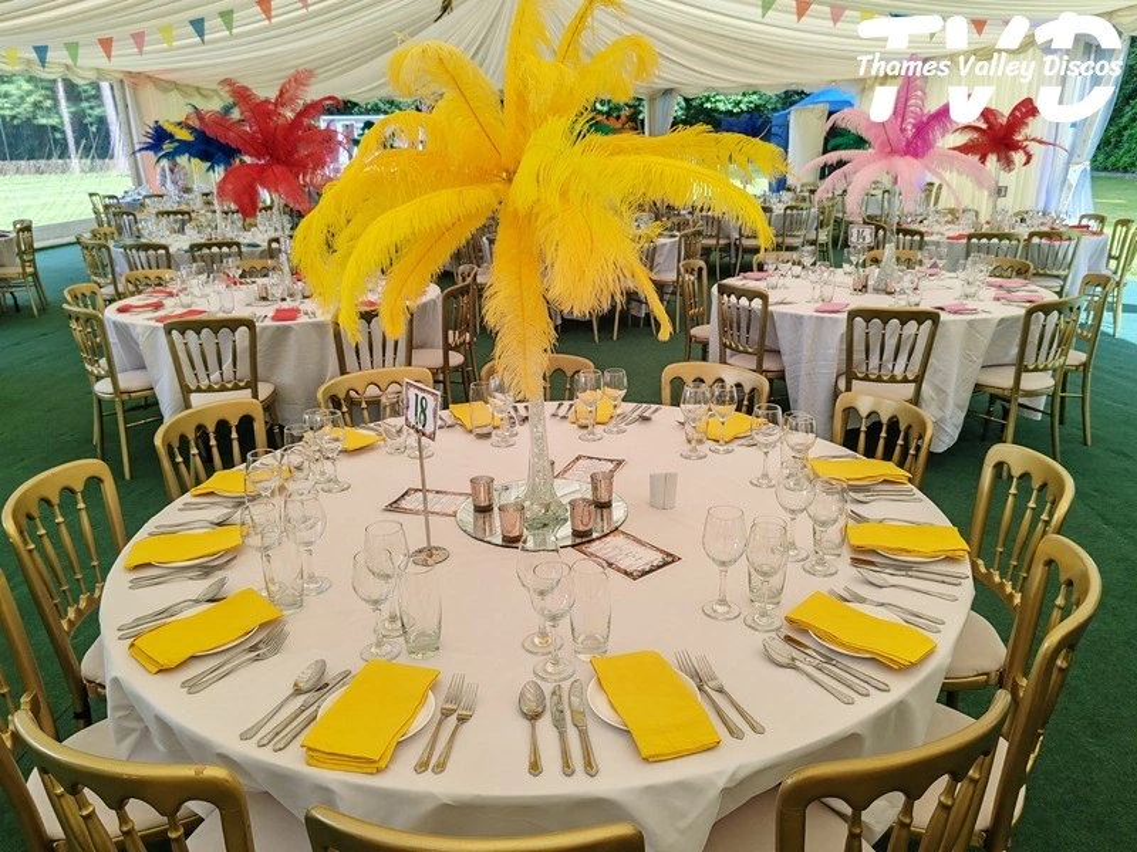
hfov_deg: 65.3
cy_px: 426
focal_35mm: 27
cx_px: 568
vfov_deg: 51.4
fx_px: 887
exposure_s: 1/150
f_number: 1.9
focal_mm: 6.12
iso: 50
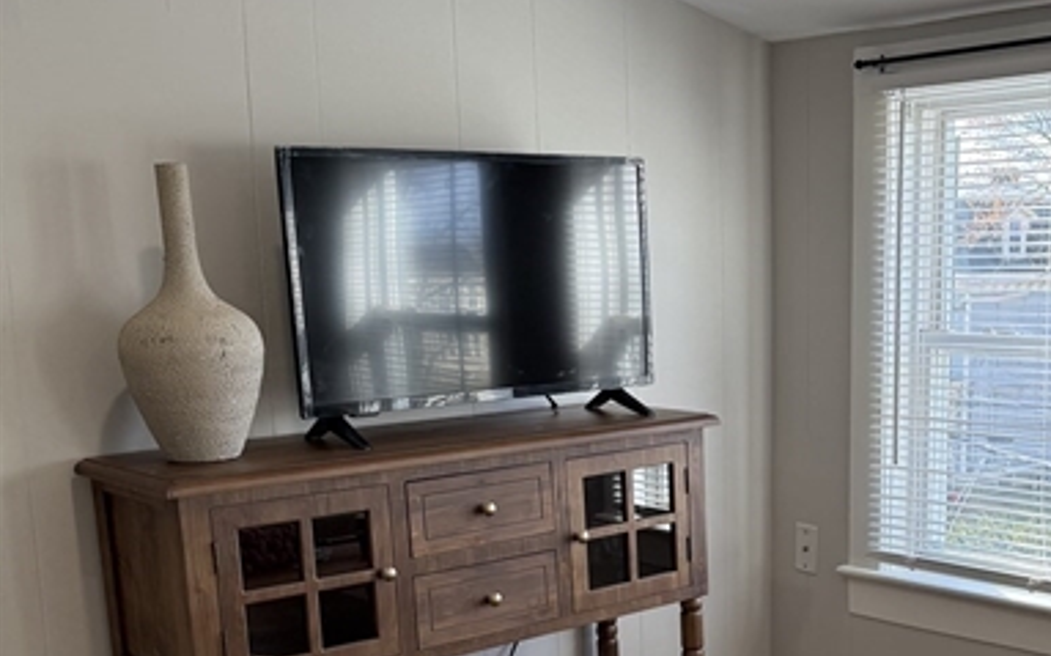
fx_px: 1460
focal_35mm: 51
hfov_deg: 38.6
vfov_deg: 24.7
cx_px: 788
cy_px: 574
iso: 100
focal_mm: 6.76
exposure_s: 1/298
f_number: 1.78
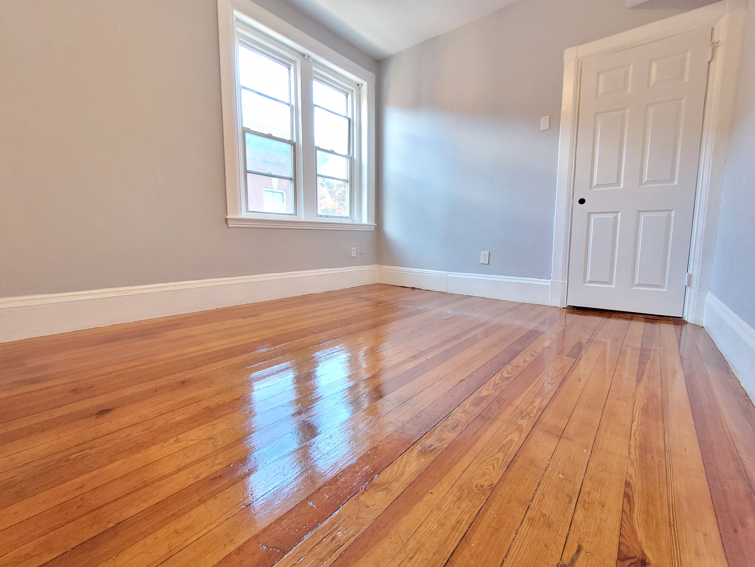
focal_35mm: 14
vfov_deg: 85.7
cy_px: 276
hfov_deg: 102.1
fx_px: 305
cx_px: 382
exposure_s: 1/29
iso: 500
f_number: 2.2
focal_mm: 1.74
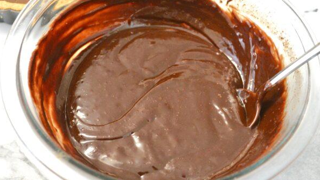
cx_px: 159
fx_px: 458
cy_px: 96
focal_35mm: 54
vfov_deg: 22.2
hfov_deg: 38.5
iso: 3200
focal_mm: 34
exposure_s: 1/50
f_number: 5
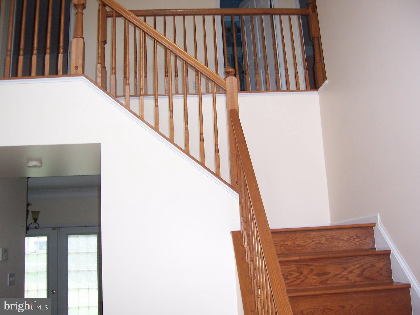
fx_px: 437
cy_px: 158
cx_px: 210
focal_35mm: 36
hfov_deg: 51.4
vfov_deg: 39.7
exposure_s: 1/60
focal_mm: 6
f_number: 3
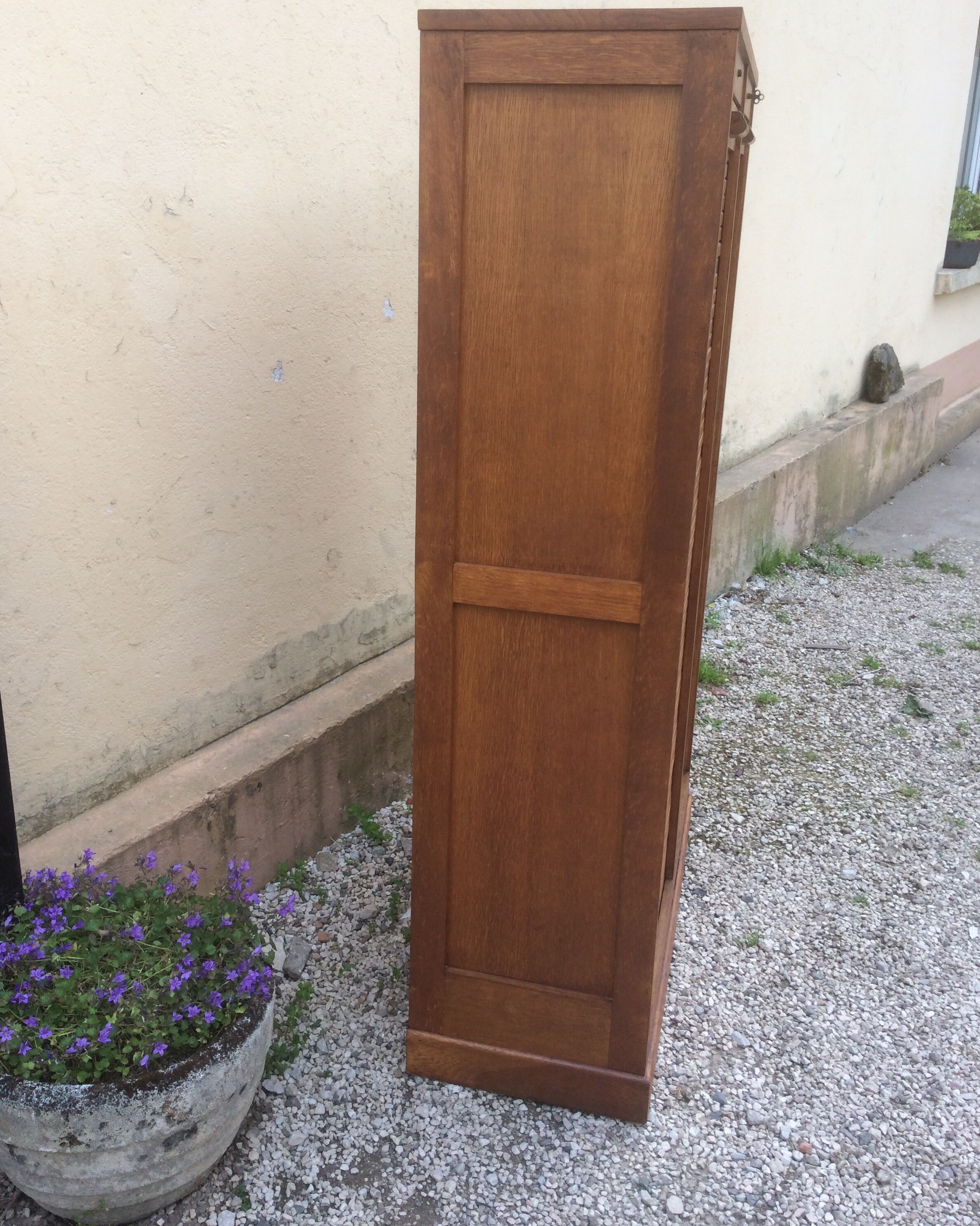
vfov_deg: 57.1
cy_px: 566
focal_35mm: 31
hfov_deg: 47.1
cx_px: 484
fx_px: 1124
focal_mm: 4.15
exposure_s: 1/351
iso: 32
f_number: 2.2
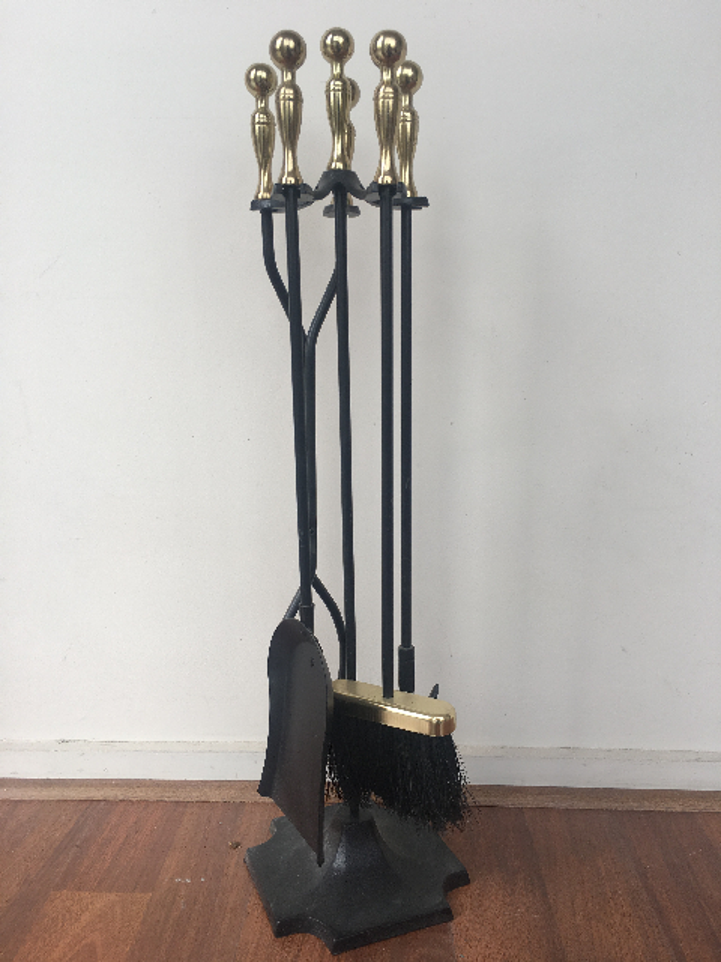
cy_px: 481
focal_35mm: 29
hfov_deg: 48.2
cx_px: 360
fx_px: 805
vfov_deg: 61.7
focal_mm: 4.15
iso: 25
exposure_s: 1/191
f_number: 2.2
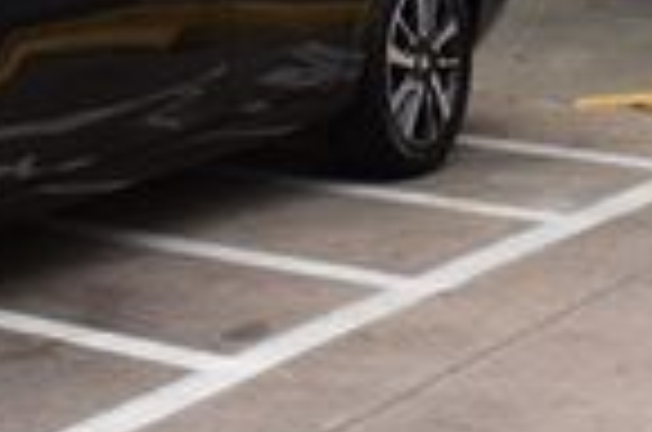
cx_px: 544
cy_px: -387
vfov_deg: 6.7
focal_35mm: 199
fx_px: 3596
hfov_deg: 10.3
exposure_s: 1/200
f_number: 10
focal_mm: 30
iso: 400
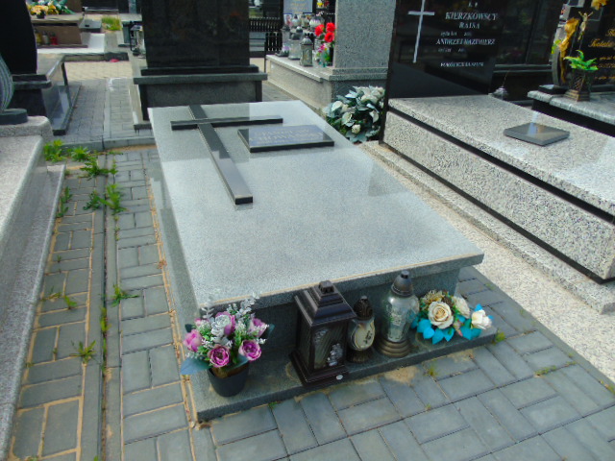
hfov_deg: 69.4
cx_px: 308
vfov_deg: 54.9
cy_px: 230
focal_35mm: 25
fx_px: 444
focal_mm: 4.4
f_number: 3.4
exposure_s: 1/640
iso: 80
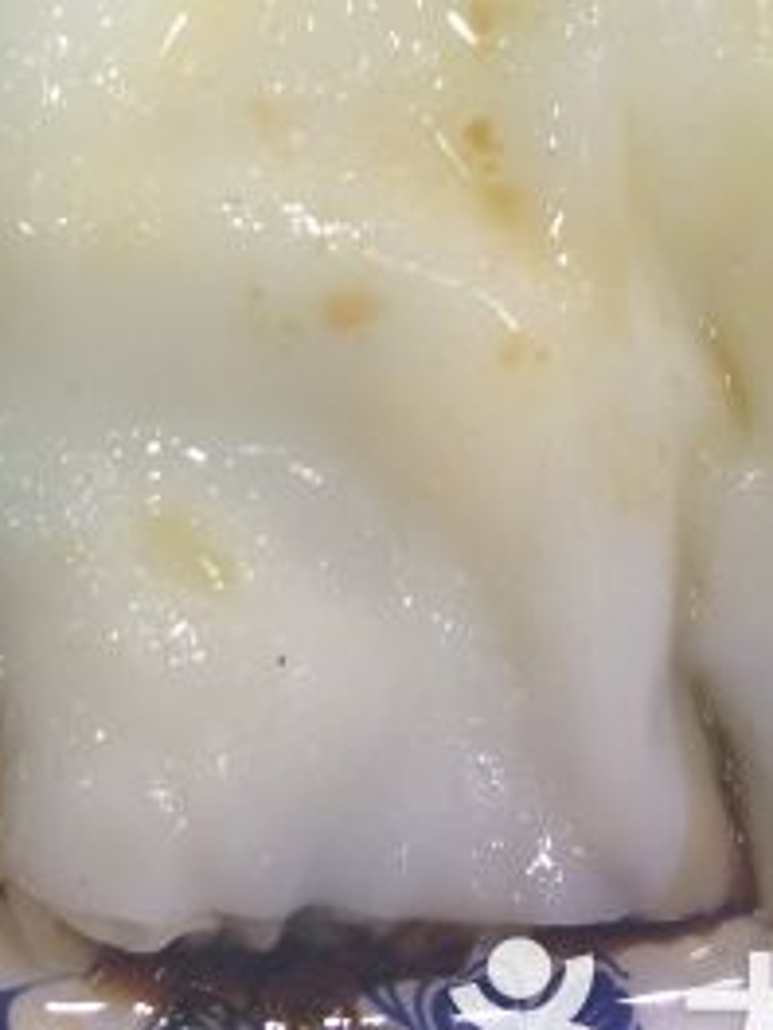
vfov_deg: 23.6
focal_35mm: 77
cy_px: -133
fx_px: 2293
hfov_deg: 19.1
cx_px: 404
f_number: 2.2
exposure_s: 1/100
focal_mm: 4.15
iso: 64
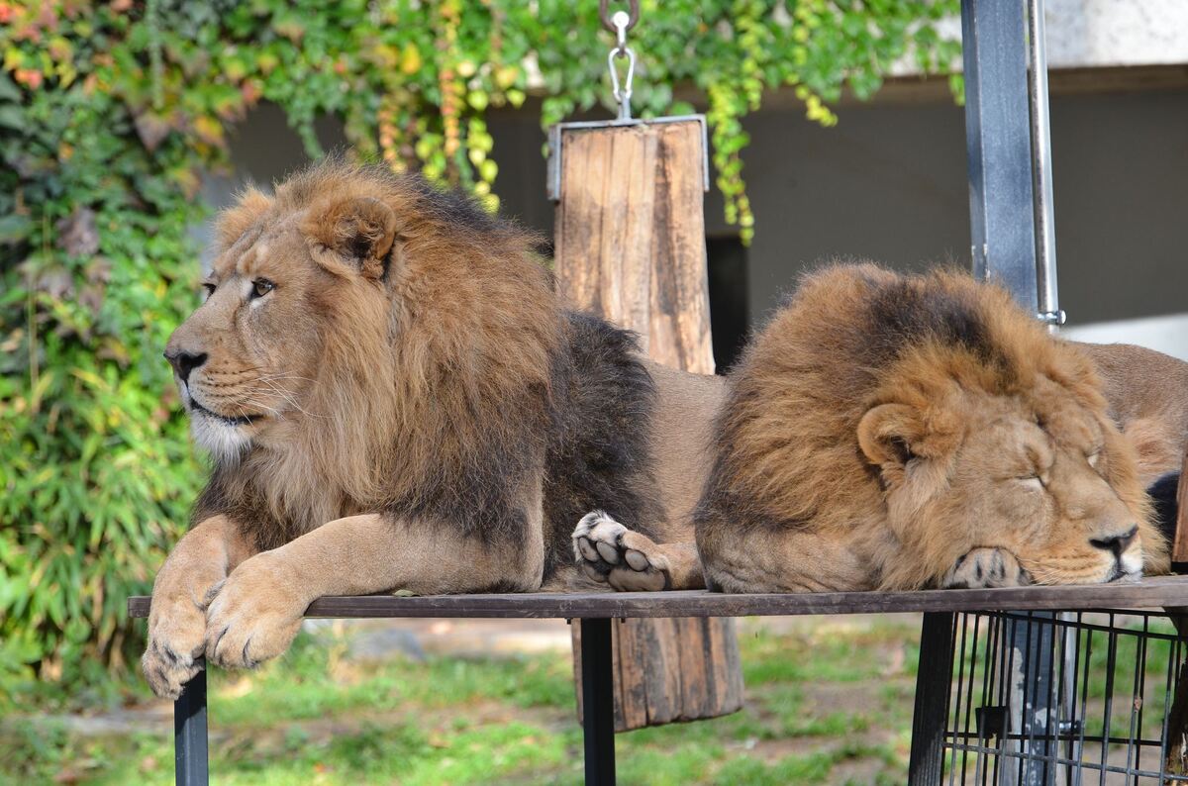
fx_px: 10864
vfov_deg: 4.1
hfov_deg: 6.3
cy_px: 393
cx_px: 594
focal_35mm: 330
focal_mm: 220
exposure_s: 1/160
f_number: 5.3
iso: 200
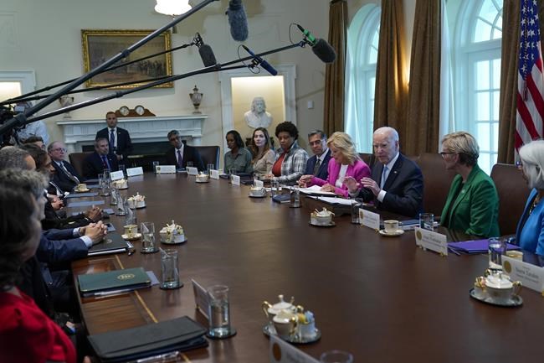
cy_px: 182
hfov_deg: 50.7
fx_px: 574
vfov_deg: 35.0
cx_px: 272
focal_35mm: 38
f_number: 3.2
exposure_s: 1/320
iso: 2500
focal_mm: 38
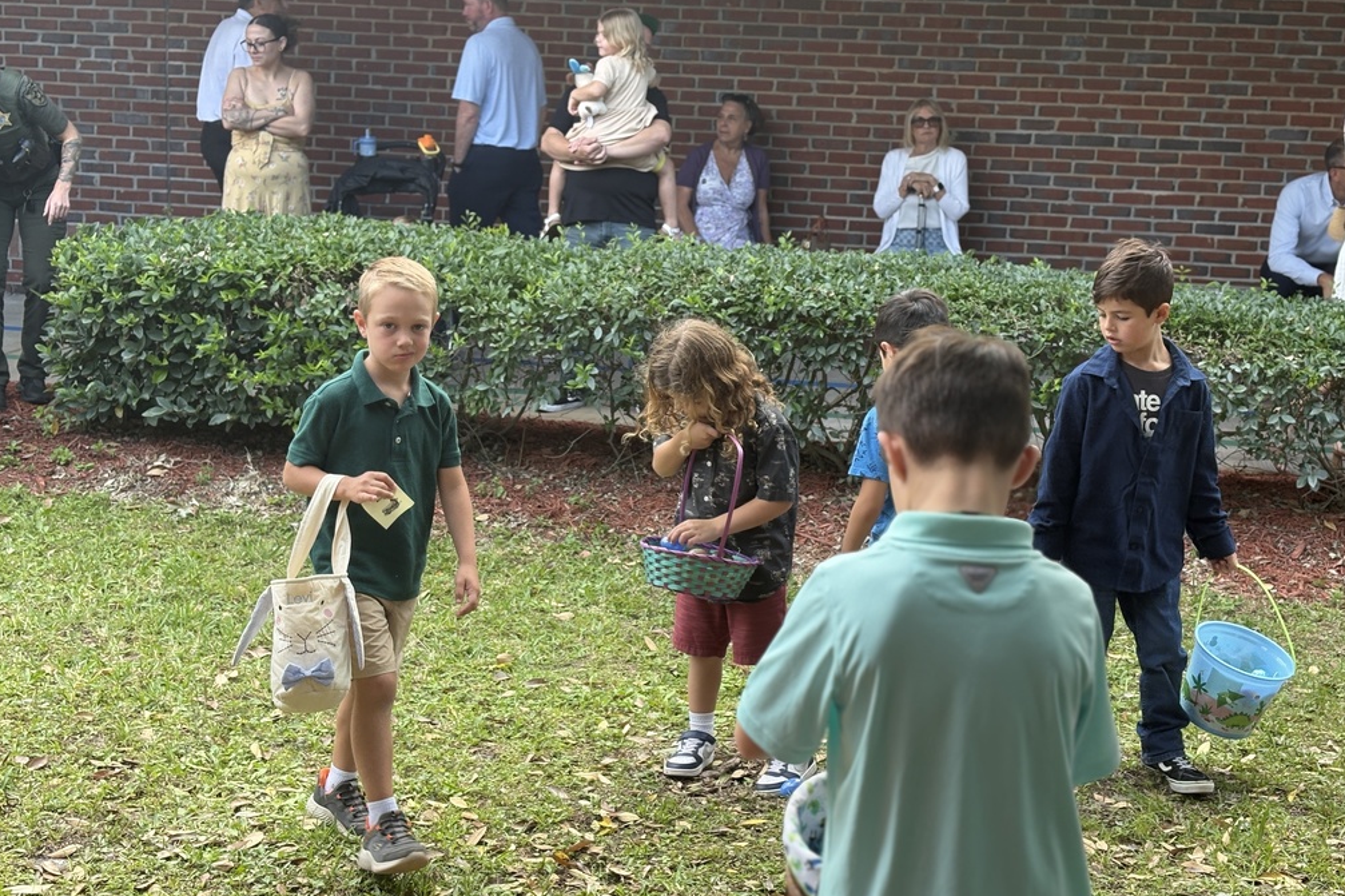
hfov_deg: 36.3
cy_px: 441
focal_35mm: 55
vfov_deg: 24.6
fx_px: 2054
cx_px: 670
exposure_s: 1/188
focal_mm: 5.96
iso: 40
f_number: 1.6
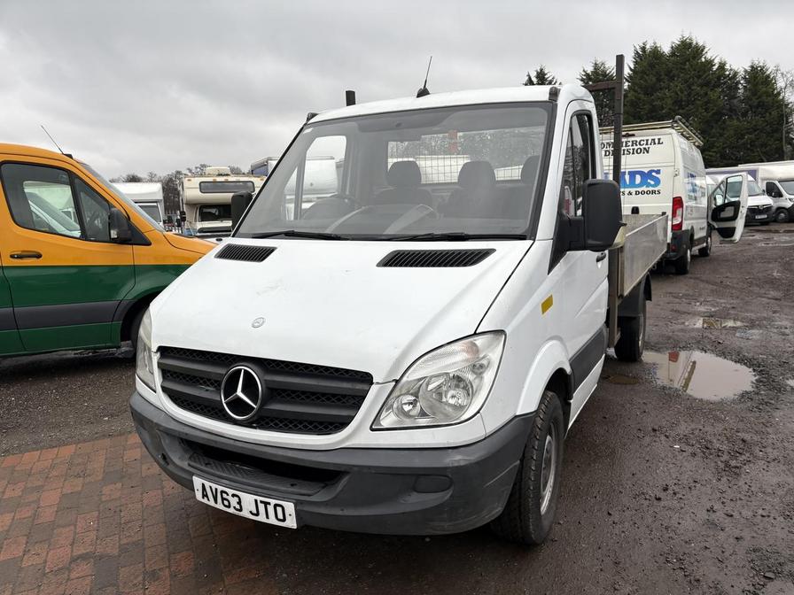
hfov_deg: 67.3
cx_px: 397
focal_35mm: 26
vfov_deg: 53.1
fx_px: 596
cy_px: 298
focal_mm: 5.96
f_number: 1.6
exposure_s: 1/523
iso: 50
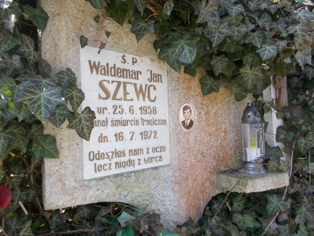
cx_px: 157
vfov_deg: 53.1
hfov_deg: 67.3
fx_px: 236
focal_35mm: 26
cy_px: 118
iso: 80
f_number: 3.2
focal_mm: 4.6
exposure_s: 1/125
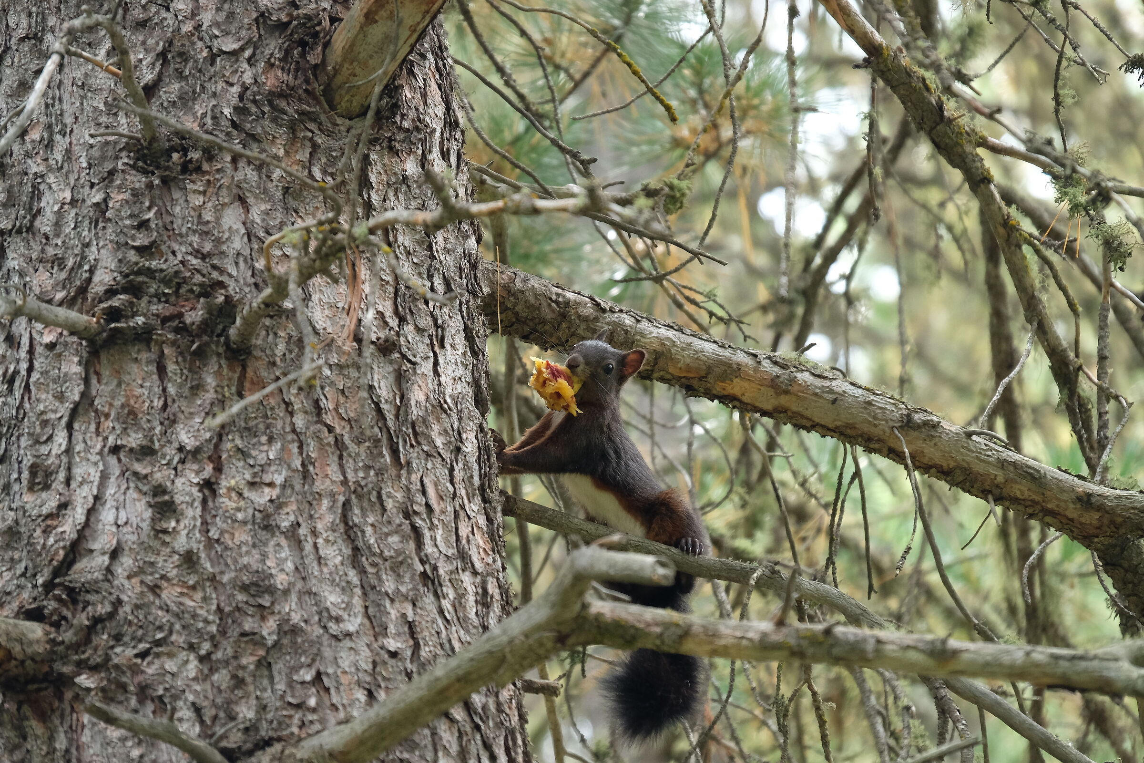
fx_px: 5847
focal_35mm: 184
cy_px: 382
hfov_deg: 11.2
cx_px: 572
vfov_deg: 7.5
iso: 2000
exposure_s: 1/180
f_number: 5.6
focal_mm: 122.6
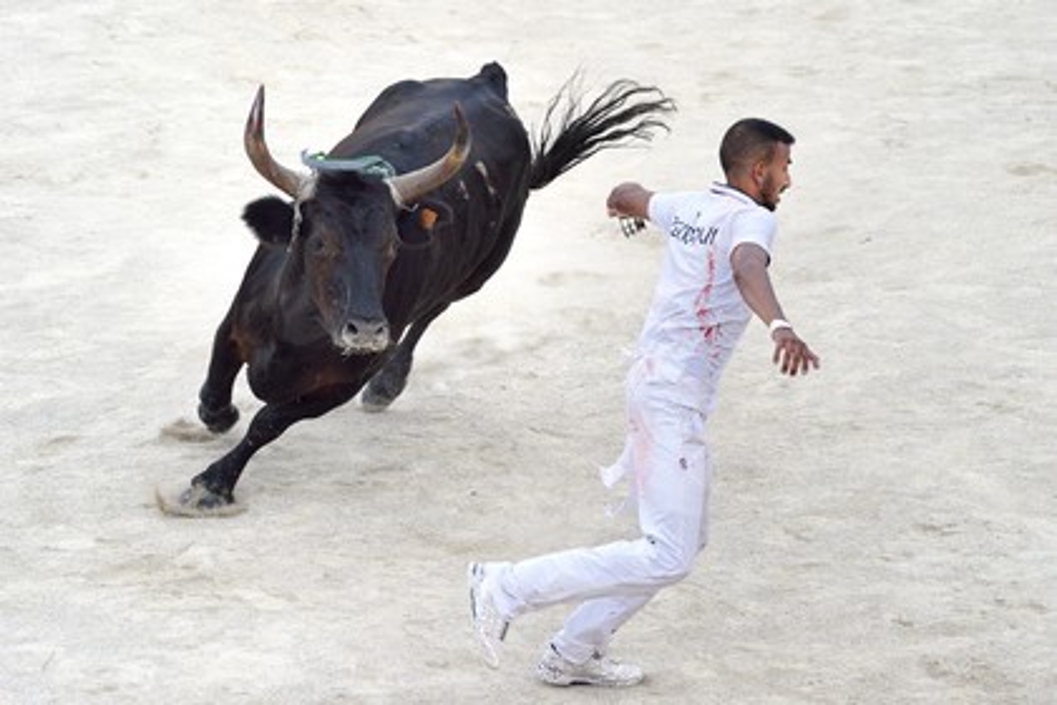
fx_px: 5872
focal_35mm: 200
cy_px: 352
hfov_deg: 10.3
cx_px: 528
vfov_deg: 6.9
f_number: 5.6
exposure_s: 1/800
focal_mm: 200
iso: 800
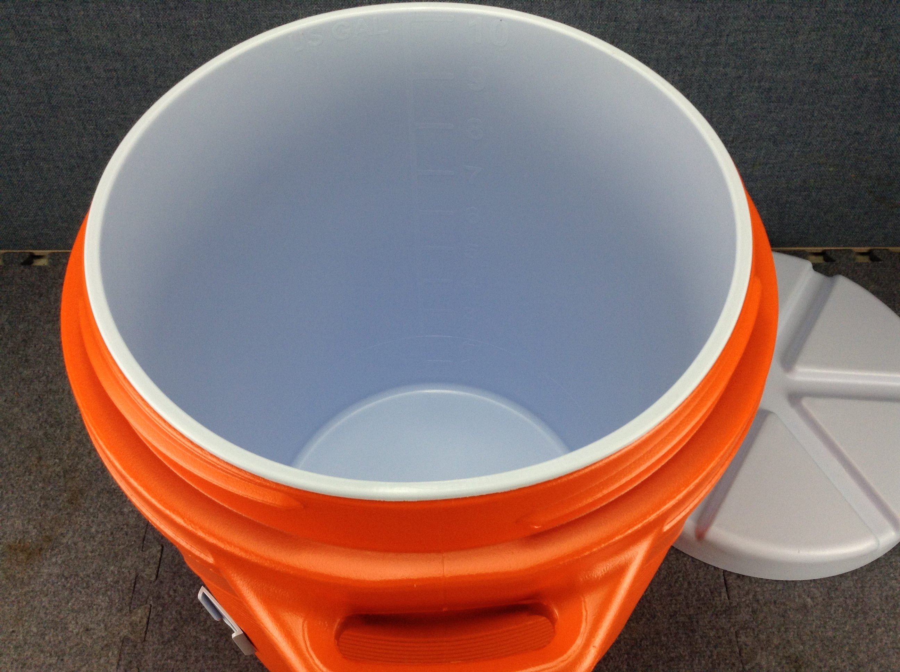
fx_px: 857
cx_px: 450
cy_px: 336
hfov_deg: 55.4
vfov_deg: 42.8
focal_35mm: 33
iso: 40
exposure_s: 1/120
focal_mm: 3.3
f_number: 2.4
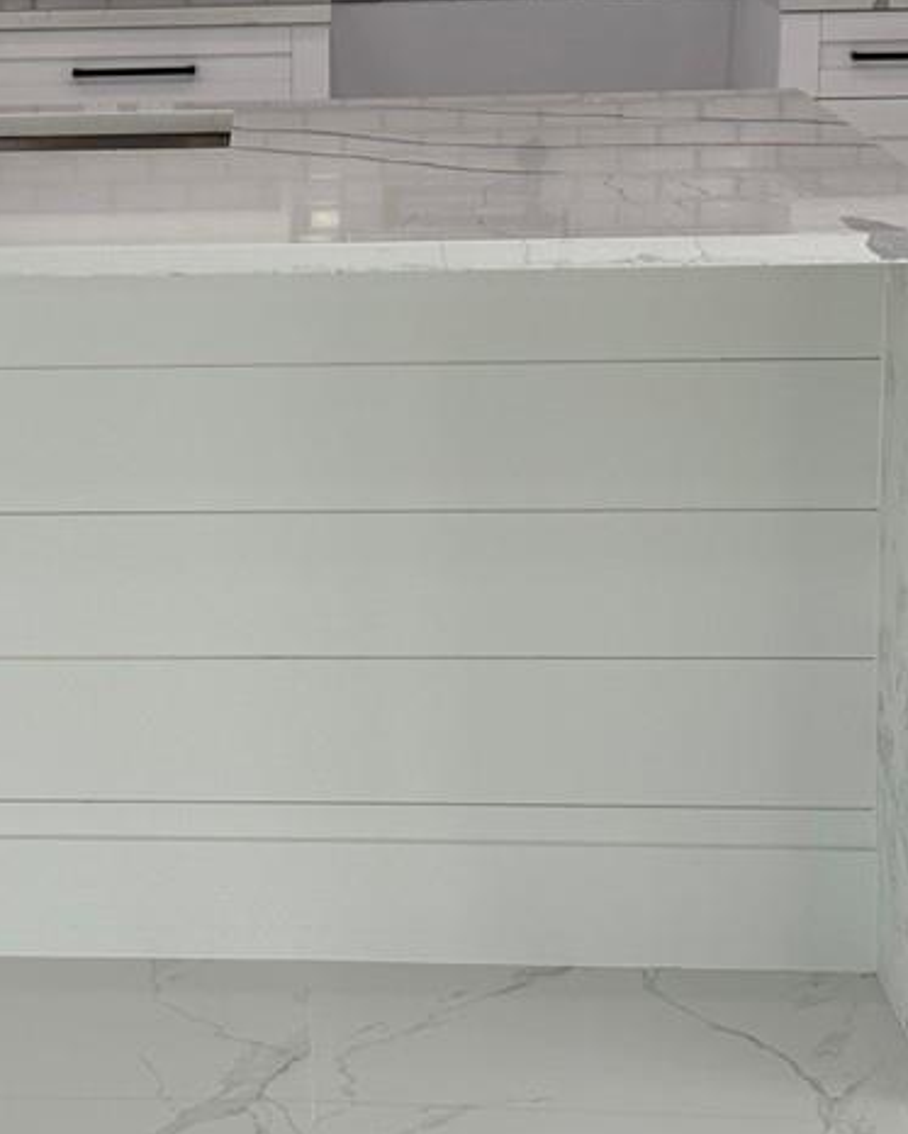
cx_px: -97
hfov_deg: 14.6
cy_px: 341
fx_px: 3459
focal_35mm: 103
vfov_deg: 18.5
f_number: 1.78
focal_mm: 6.76
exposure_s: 1/324
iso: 80
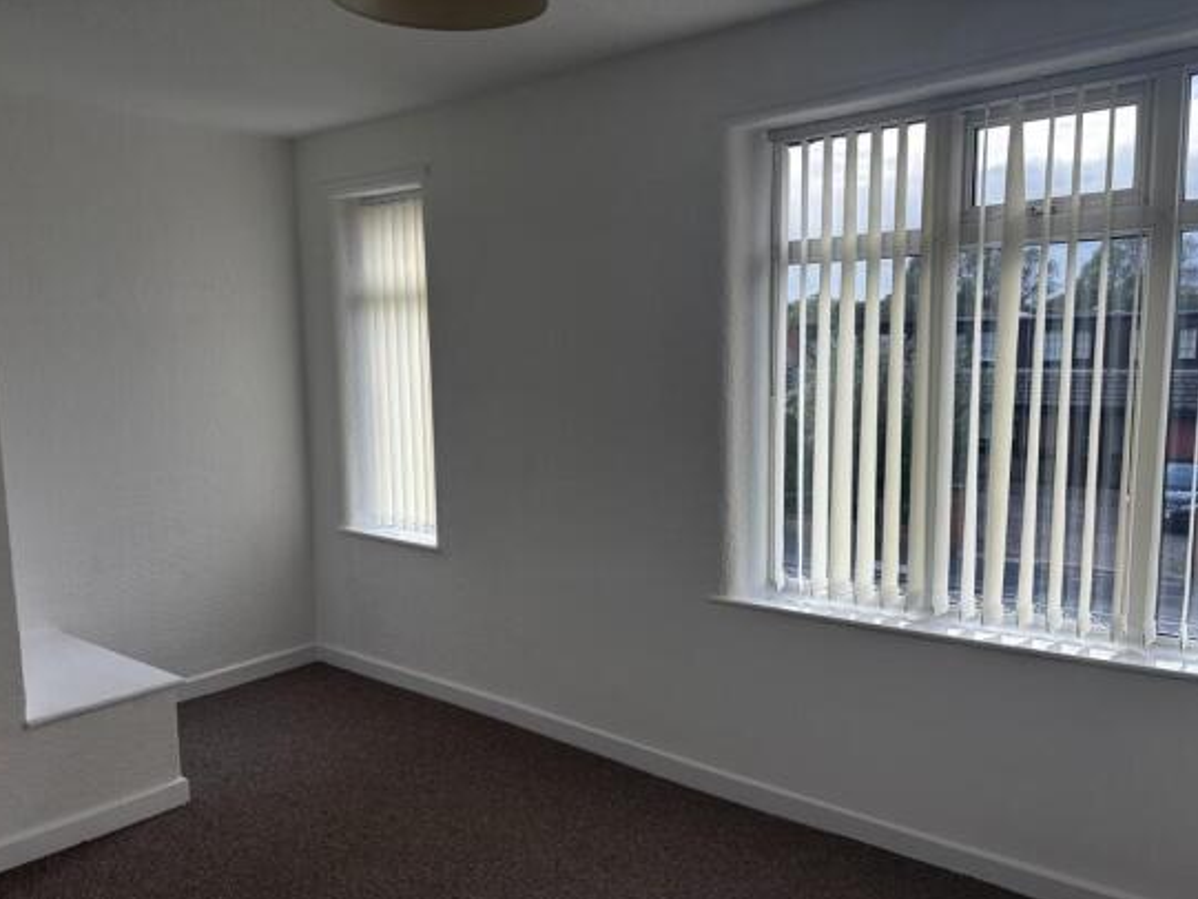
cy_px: 477
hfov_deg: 63.4
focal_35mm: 28
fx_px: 969
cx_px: 583
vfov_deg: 49.7
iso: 50
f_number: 1.6
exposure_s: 1/462
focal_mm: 5.96
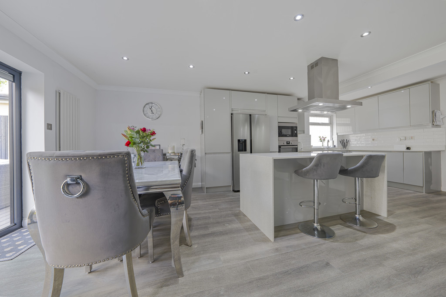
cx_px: 223
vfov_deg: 90.0
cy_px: 148
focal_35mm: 12
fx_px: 149
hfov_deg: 112.6
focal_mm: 12
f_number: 9
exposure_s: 1/4
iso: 250
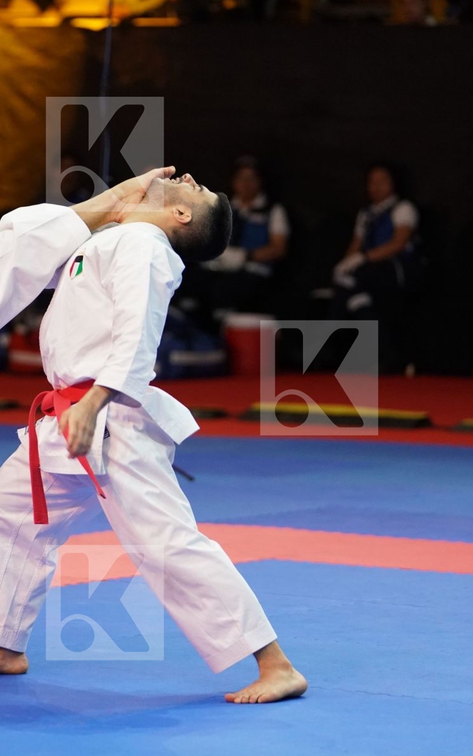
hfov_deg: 5.7
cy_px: 378
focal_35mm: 230
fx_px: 4742
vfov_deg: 9.1
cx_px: 105
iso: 4000
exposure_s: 1/500
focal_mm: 150
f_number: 2.8
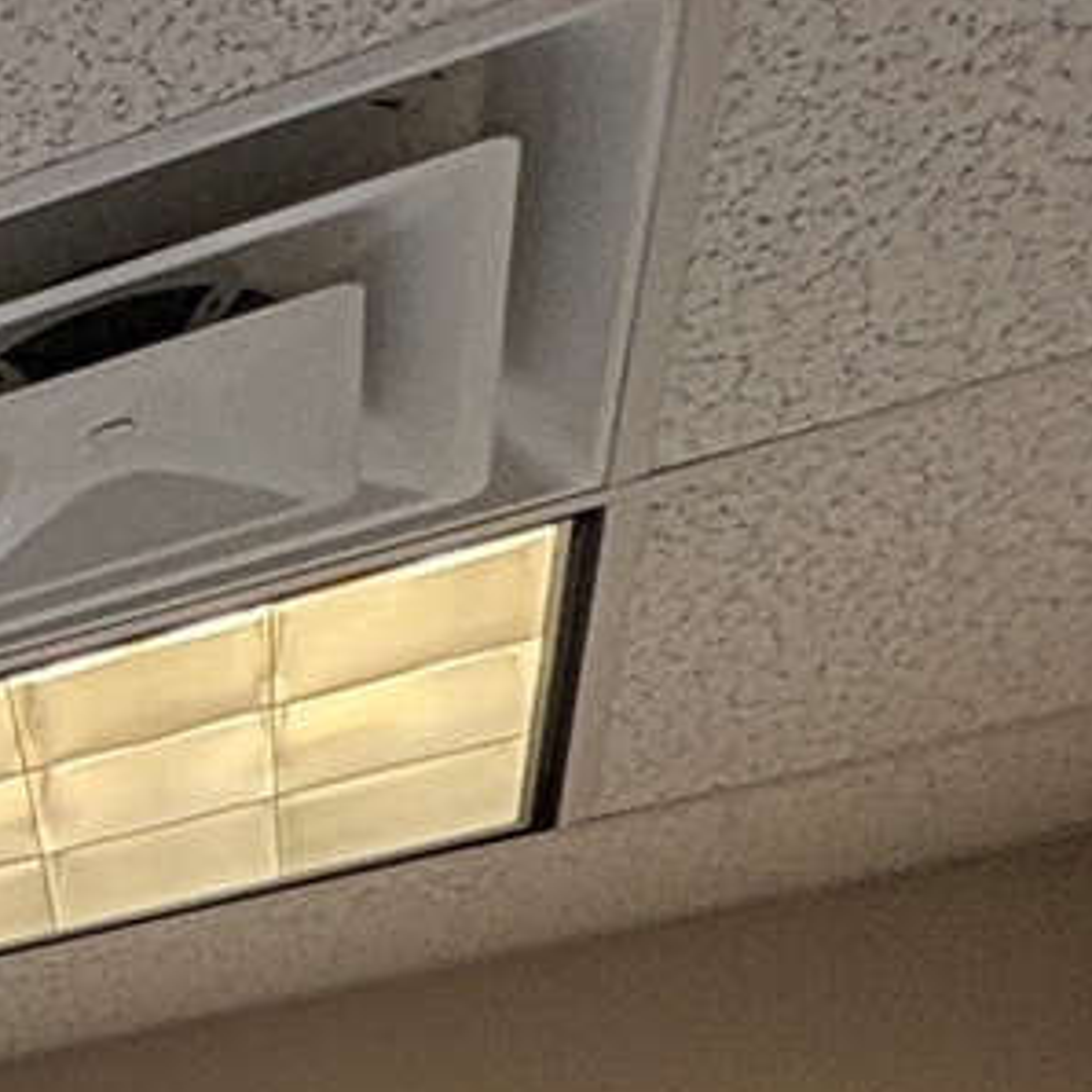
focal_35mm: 83
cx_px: -1715
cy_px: 2217
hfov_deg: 13.4
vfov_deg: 16.0
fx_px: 2962
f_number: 2.2
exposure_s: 1/120
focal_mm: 2.22
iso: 100
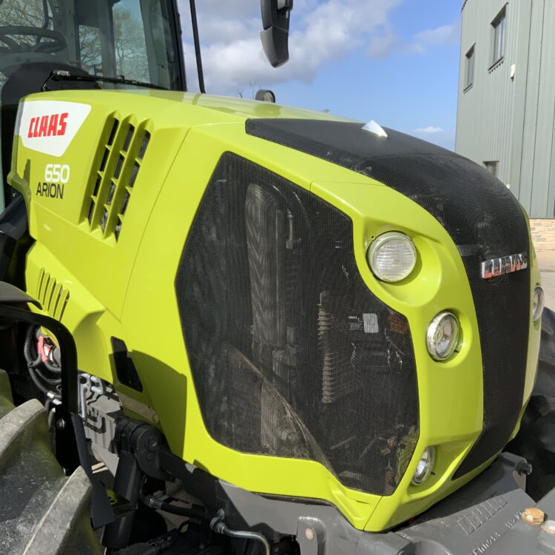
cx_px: 309
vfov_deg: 47.2
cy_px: 277
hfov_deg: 47.1
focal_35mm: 35
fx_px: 635
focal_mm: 3
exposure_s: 1/1912
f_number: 1.8
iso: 16
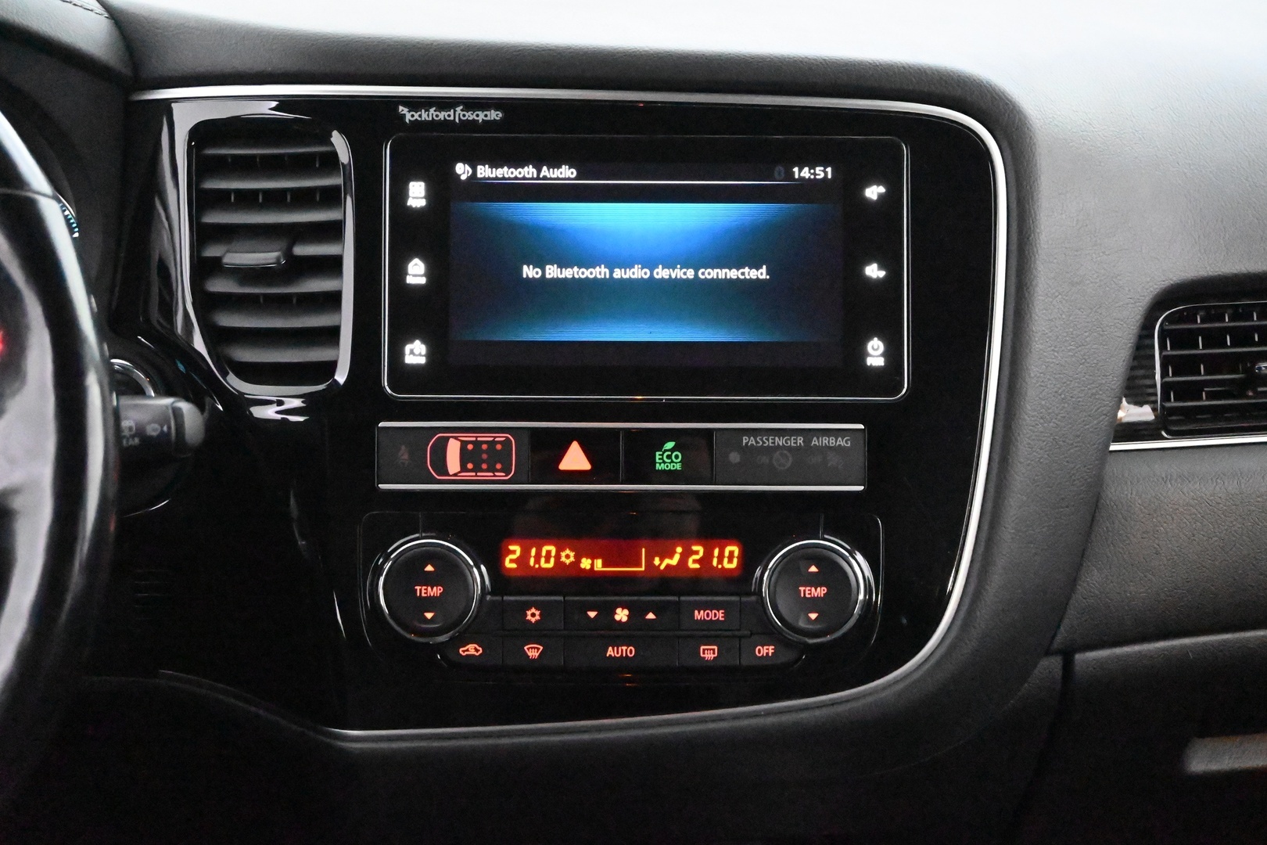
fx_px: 2217
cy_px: 422
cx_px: 634
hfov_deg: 31.9
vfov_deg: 21.6
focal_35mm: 63
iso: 32000
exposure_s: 1/60
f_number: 5.6
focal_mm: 42
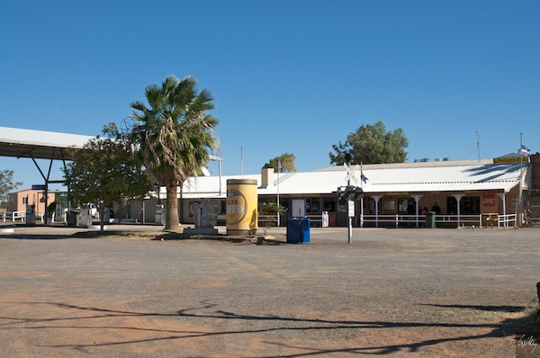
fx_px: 674
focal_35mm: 45
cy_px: 179
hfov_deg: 43.7
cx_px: 270
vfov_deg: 29.8
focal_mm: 30
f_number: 13
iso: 320
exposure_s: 1/640
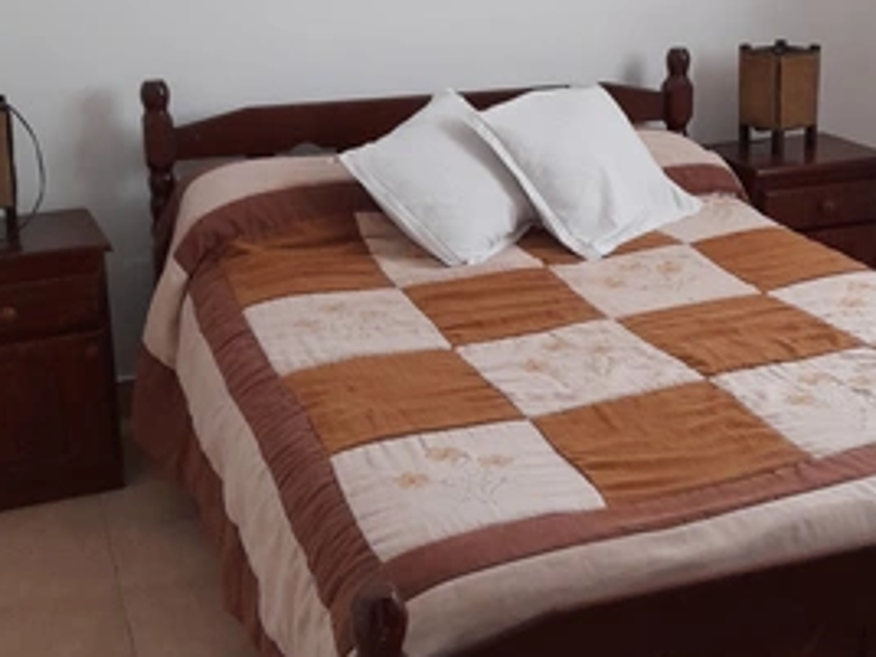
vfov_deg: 34.8
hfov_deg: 45.3
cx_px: 556
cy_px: 222
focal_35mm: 41
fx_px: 1038
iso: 400
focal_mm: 4.6
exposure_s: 1/50
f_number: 2
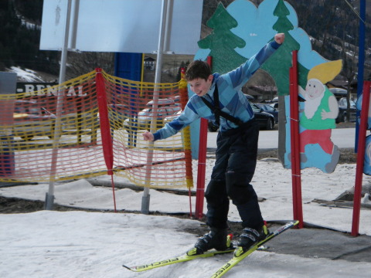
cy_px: 139
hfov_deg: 25.3
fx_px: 825
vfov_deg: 19.1
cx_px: 186
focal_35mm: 77
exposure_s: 1/100
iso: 64
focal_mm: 13.7
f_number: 4.8
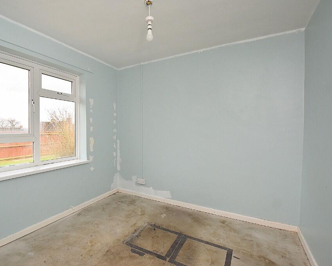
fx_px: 167
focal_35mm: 17
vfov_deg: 77.0
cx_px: 141
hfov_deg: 89.0
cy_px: 132
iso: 640
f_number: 5
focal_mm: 10
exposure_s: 1/200
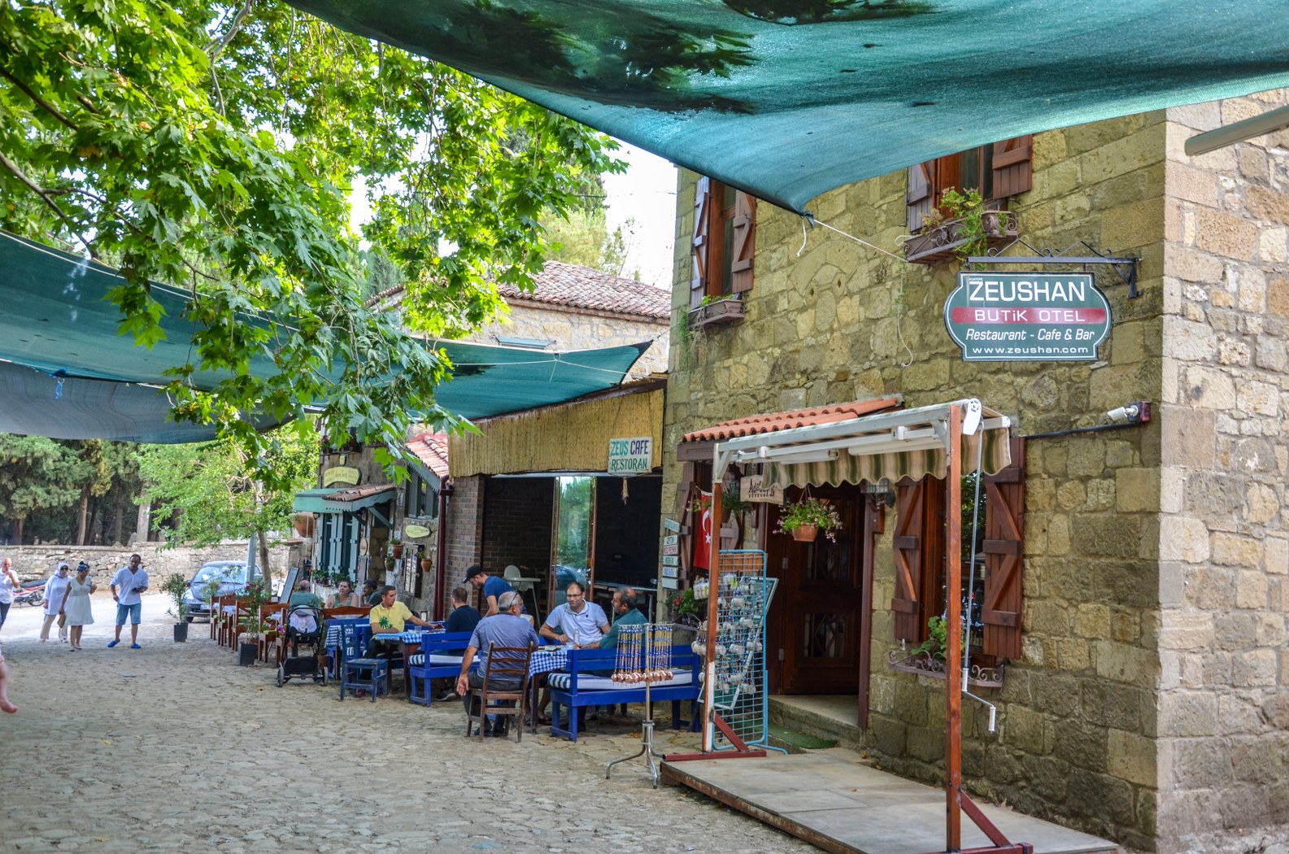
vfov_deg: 36.7
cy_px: 427
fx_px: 1286
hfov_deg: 53.2
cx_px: 644
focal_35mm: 36
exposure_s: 1/100
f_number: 5
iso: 400
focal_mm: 24
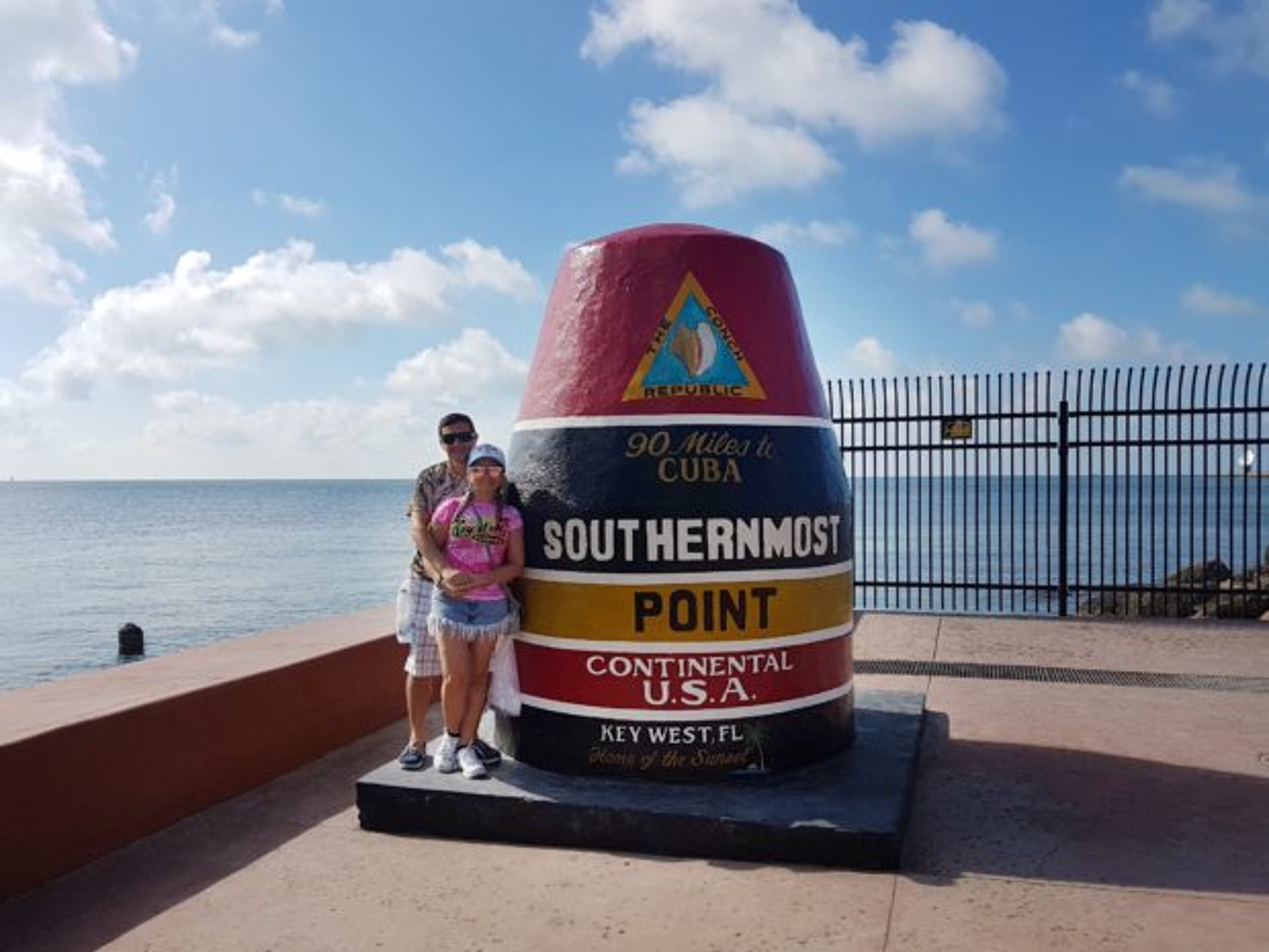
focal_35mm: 26
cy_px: 476
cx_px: 634
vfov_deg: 53.1
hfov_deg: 67.3
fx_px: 953
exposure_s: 1/3168
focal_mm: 4.2
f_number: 1.7
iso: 40
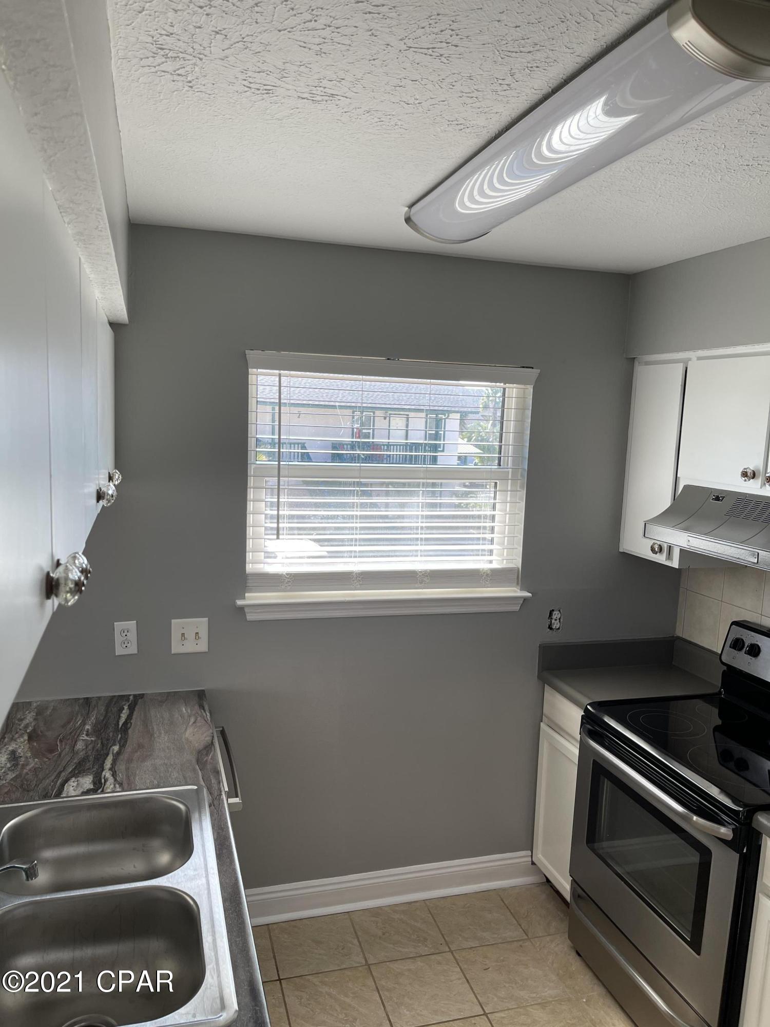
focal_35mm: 26
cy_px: 514
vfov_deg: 67.3
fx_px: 771
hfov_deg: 53.1
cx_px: 385
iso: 40
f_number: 1.6
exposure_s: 1/121
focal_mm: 5.1
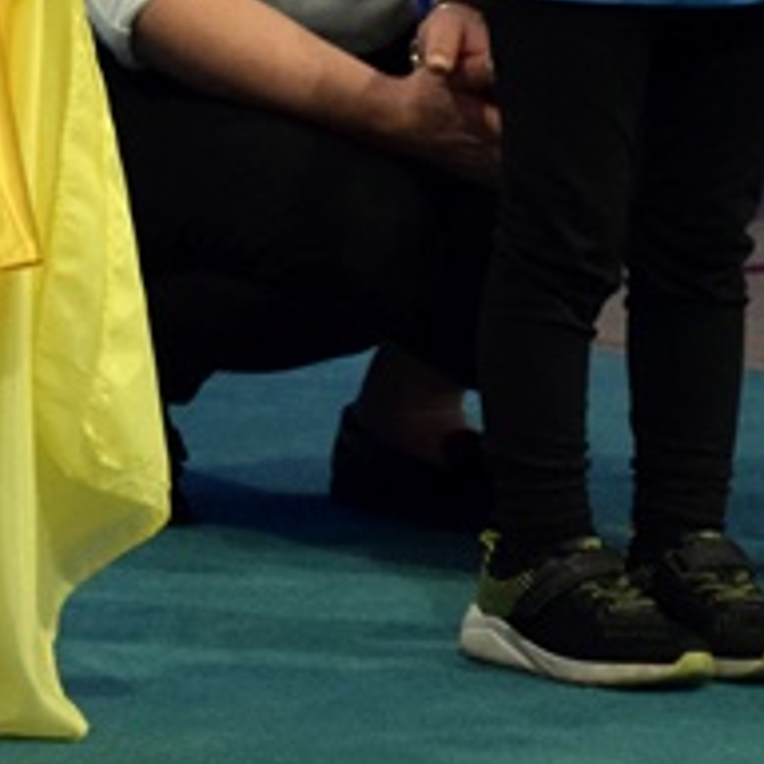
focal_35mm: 350
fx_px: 8740
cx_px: -688
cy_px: -205
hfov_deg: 4.9
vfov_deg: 5.0
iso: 2500
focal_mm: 66
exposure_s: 1/100
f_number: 5.3
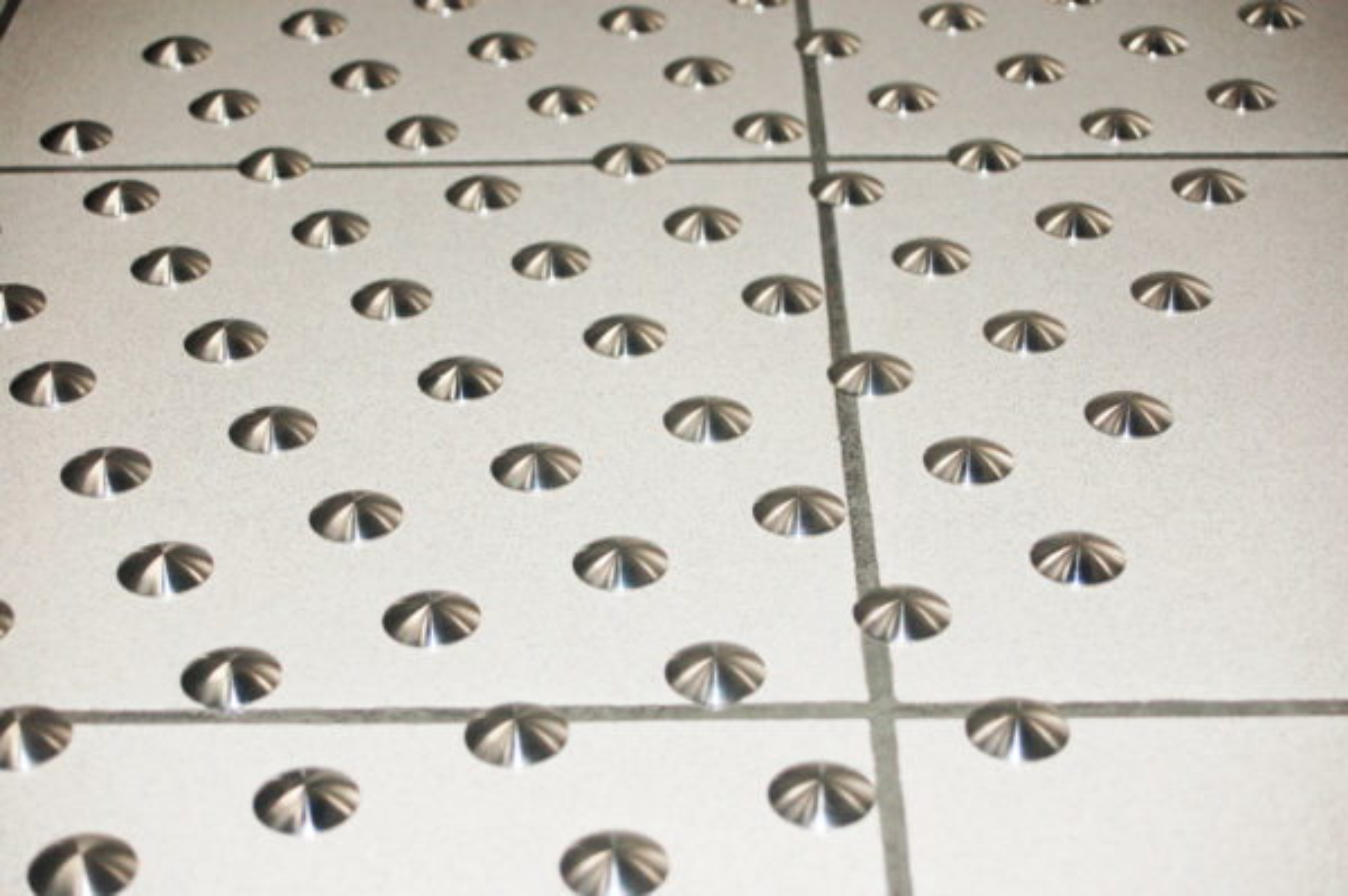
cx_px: 674
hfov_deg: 27.0
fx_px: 2806
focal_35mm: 75
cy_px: 448
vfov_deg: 18.2
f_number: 5.6
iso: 400
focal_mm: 50
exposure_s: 1/60
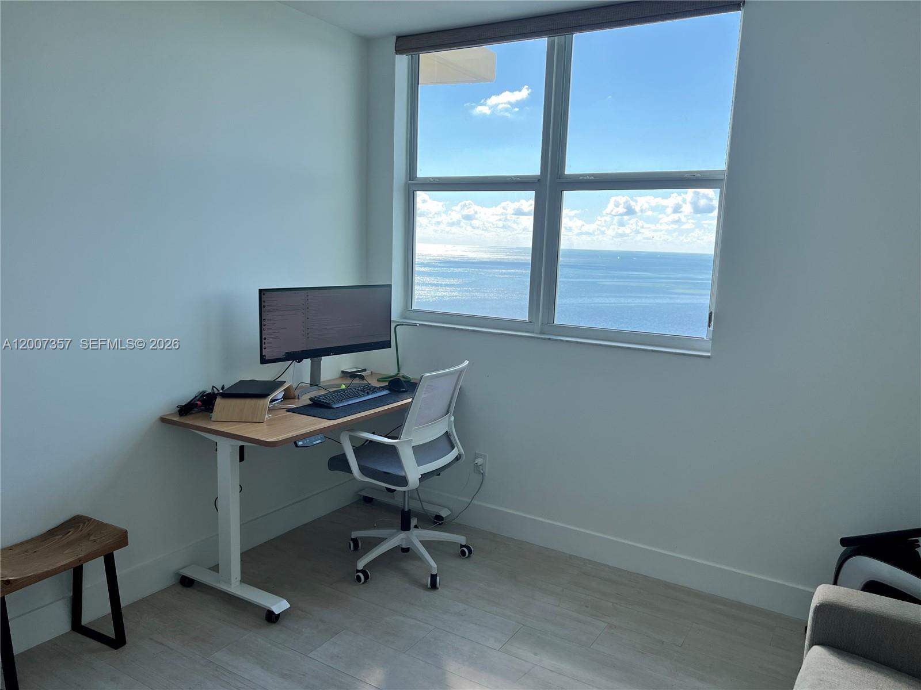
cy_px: 345
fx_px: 692
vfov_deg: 53.1
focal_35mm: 26
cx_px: 460
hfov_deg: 67.3
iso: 50
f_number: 1.5
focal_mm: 5.7
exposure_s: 1/820
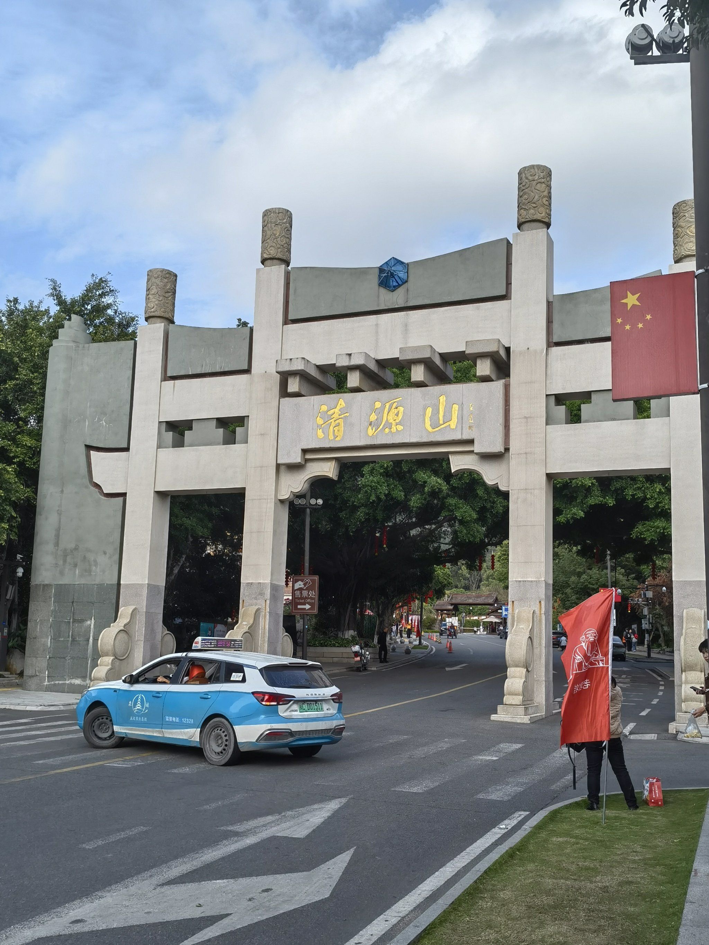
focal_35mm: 27
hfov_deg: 51.4
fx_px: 737
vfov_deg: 65.3
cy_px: 472
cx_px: 354
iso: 50
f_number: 1.8
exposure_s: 1/2500
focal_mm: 5.54
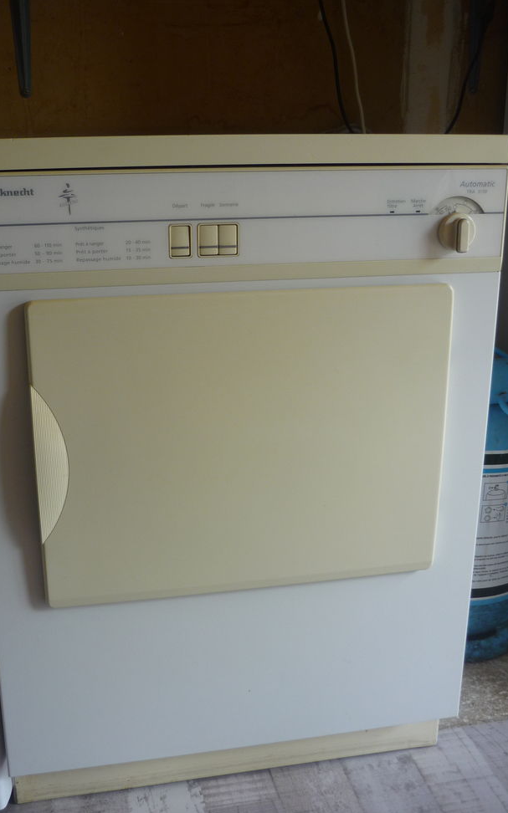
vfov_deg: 54.0
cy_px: 397
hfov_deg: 35.3
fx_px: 798
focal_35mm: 36
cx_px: 218
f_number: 2.8
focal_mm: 5.5
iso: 100
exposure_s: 1/60
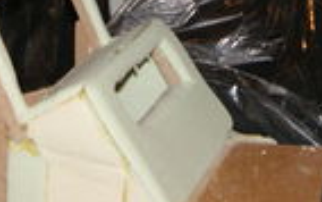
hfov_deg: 16.8
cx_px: 116
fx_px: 1089
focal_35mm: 124
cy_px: -194
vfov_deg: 9.9
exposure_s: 1/60
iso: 400
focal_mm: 18
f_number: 5.6
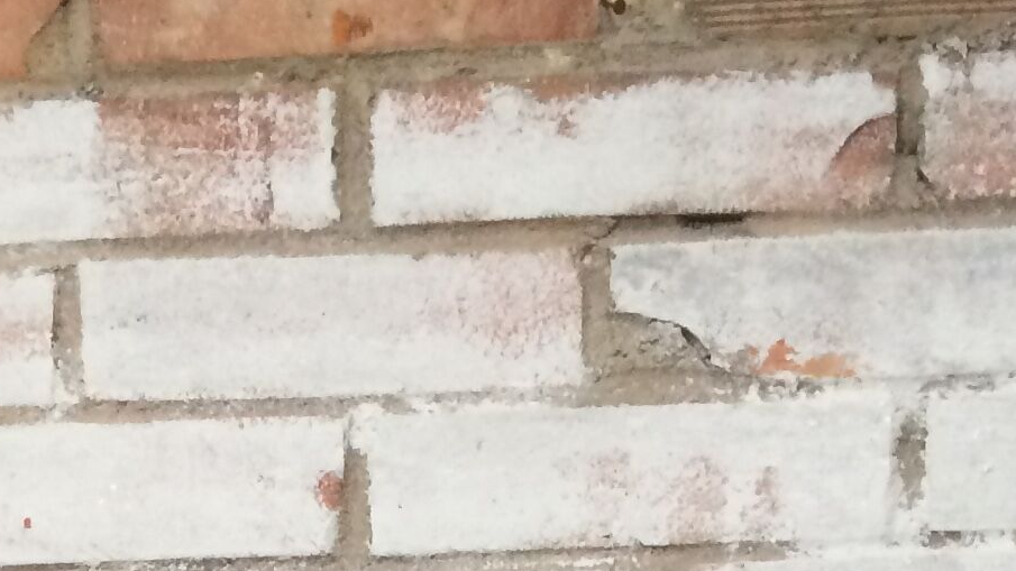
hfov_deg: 18.6
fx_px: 3071
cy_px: 1715
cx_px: 209
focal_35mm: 114
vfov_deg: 8.8
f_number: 2.2
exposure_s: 1/30
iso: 64
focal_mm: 4.15
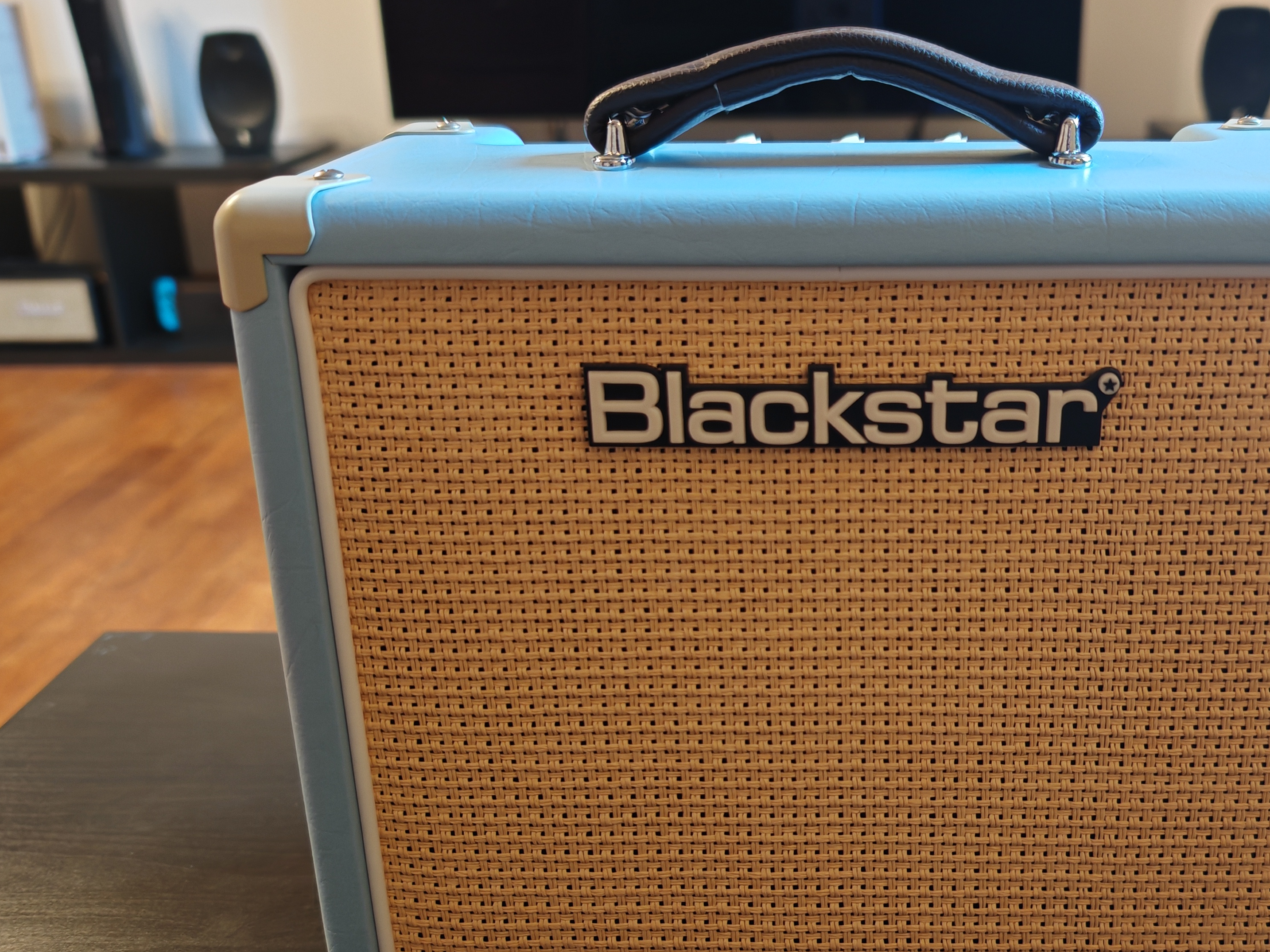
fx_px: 1358
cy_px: 588
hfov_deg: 49.4
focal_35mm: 37
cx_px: 823
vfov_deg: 38.5
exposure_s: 1/50
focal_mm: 6.83
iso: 250
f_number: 1.4
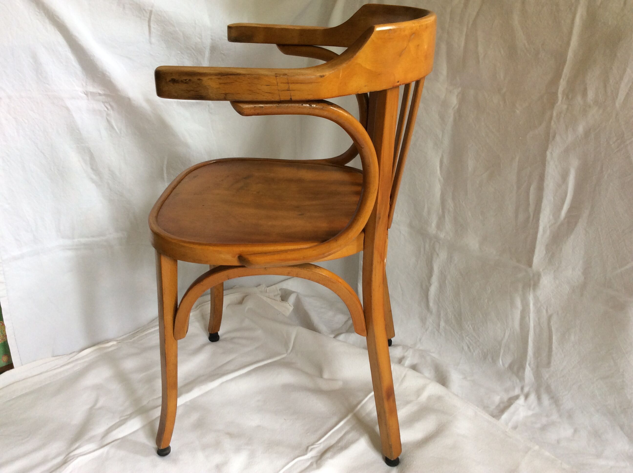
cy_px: 236
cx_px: 316
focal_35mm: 32
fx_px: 584
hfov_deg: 56.9
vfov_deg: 44.1
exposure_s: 1/25
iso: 40
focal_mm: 3.3
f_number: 2.4
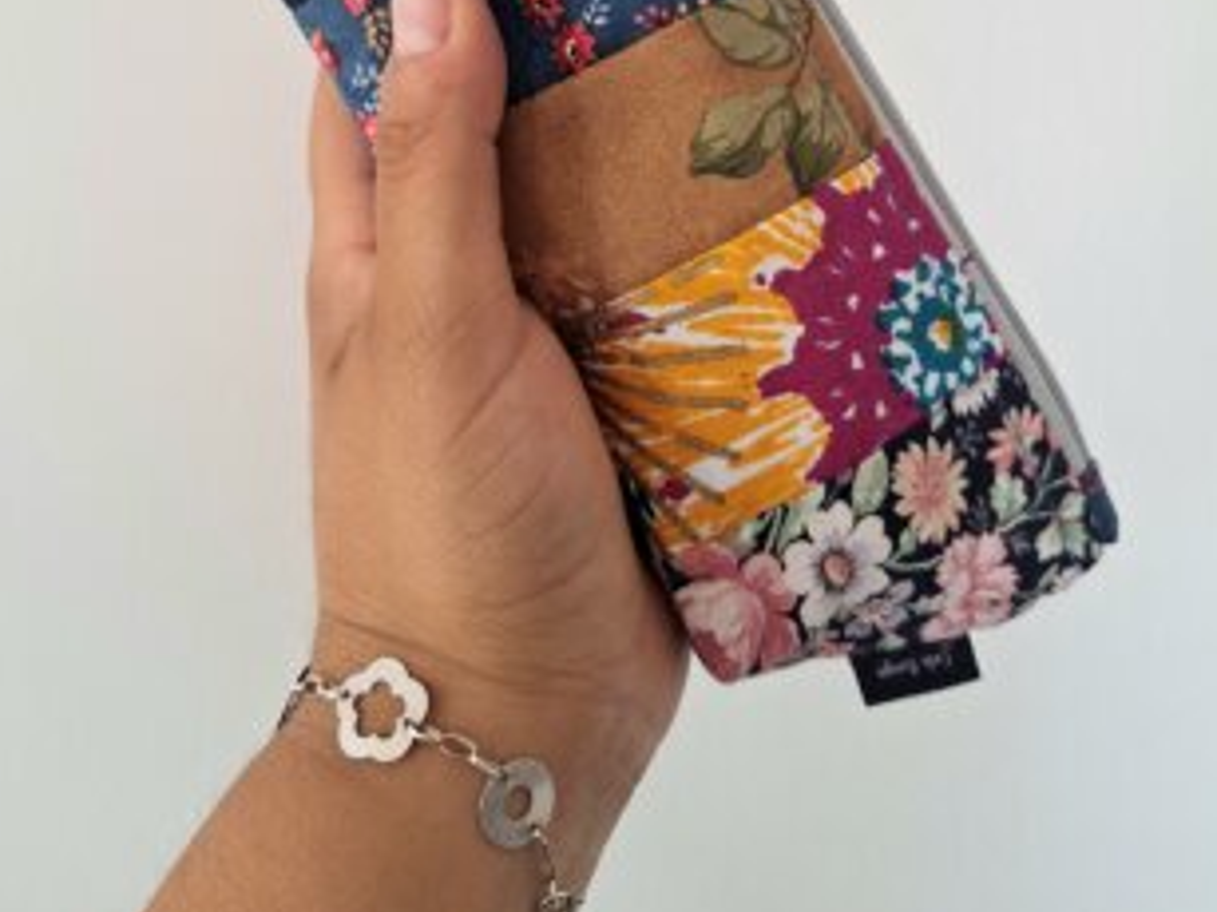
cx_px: 662
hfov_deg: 46.8
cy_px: 125
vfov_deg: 34.3
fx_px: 1406
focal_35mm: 40
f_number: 1.8
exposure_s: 1/60.2
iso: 64
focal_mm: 5.54
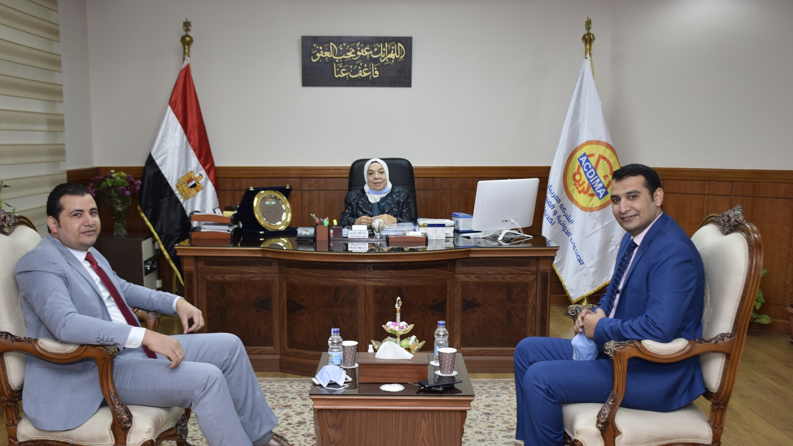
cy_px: 266
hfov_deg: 52.1
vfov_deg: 30.7
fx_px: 811
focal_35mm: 39
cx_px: 378
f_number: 3.8
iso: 320
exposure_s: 1/160
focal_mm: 23
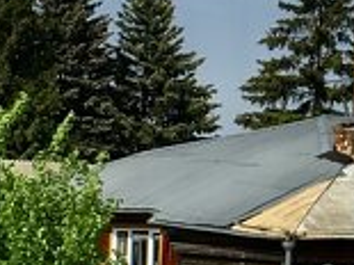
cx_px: -308
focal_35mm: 393
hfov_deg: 5.0
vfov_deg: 3.8
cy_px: 335
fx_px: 4016
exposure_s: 1/921
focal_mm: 6.6
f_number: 2.8
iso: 20
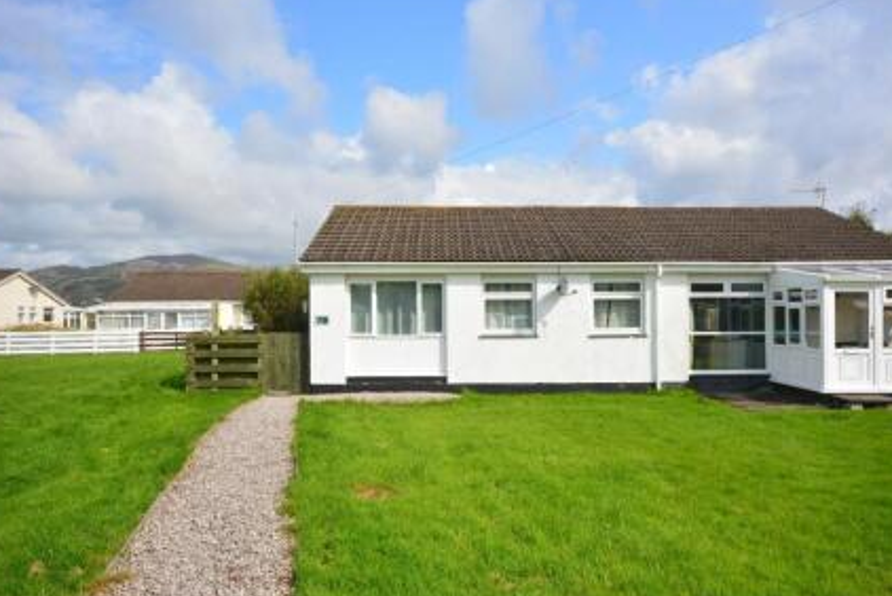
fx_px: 669
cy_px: 310
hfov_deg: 67.3
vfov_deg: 48.0
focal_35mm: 27
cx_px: 472
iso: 200
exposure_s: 1/320
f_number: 10
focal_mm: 16
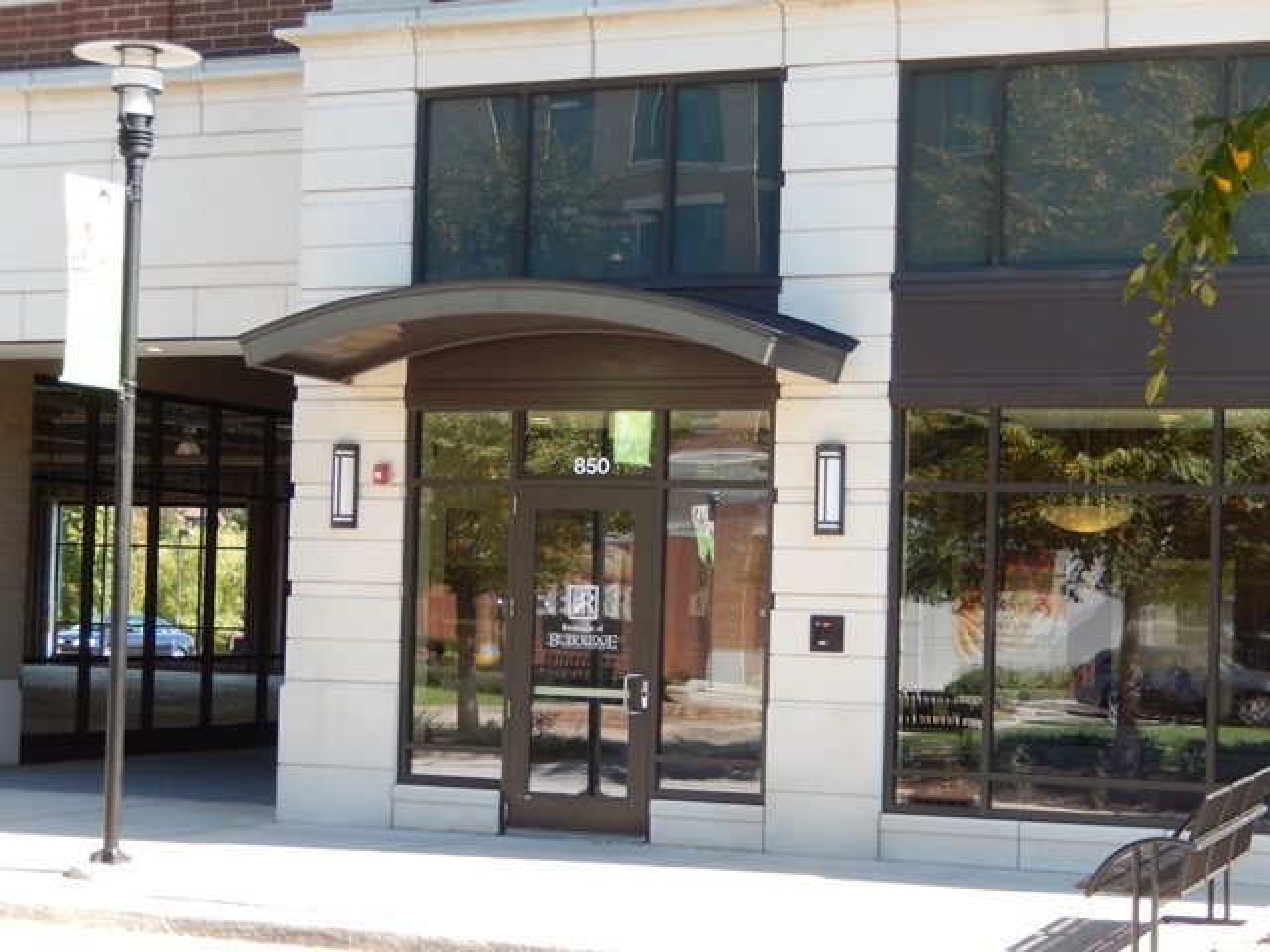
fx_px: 2678
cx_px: 635
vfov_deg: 20.2
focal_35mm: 73
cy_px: 476
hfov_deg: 26.7
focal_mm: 13.1
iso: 125
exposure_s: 1/125
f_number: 4.9
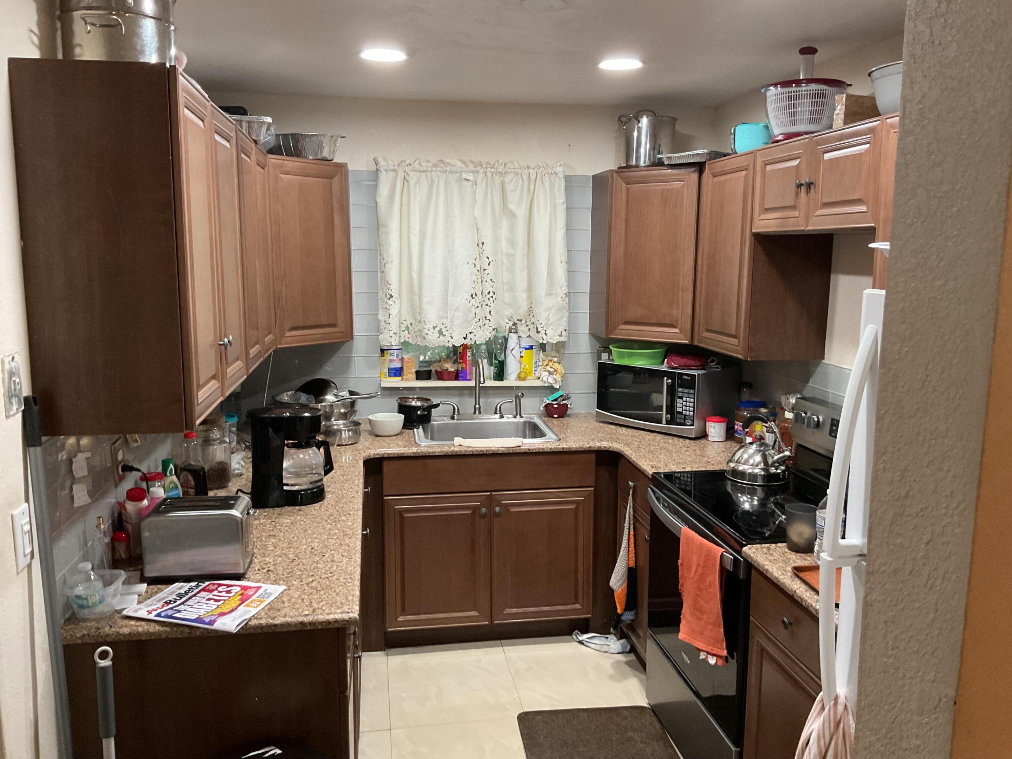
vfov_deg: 48.2
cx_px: 506
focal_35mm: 29
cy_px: 380
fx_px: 848
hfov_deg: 61.7
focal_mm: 3
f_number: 1.8
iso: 200
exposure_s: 1/60
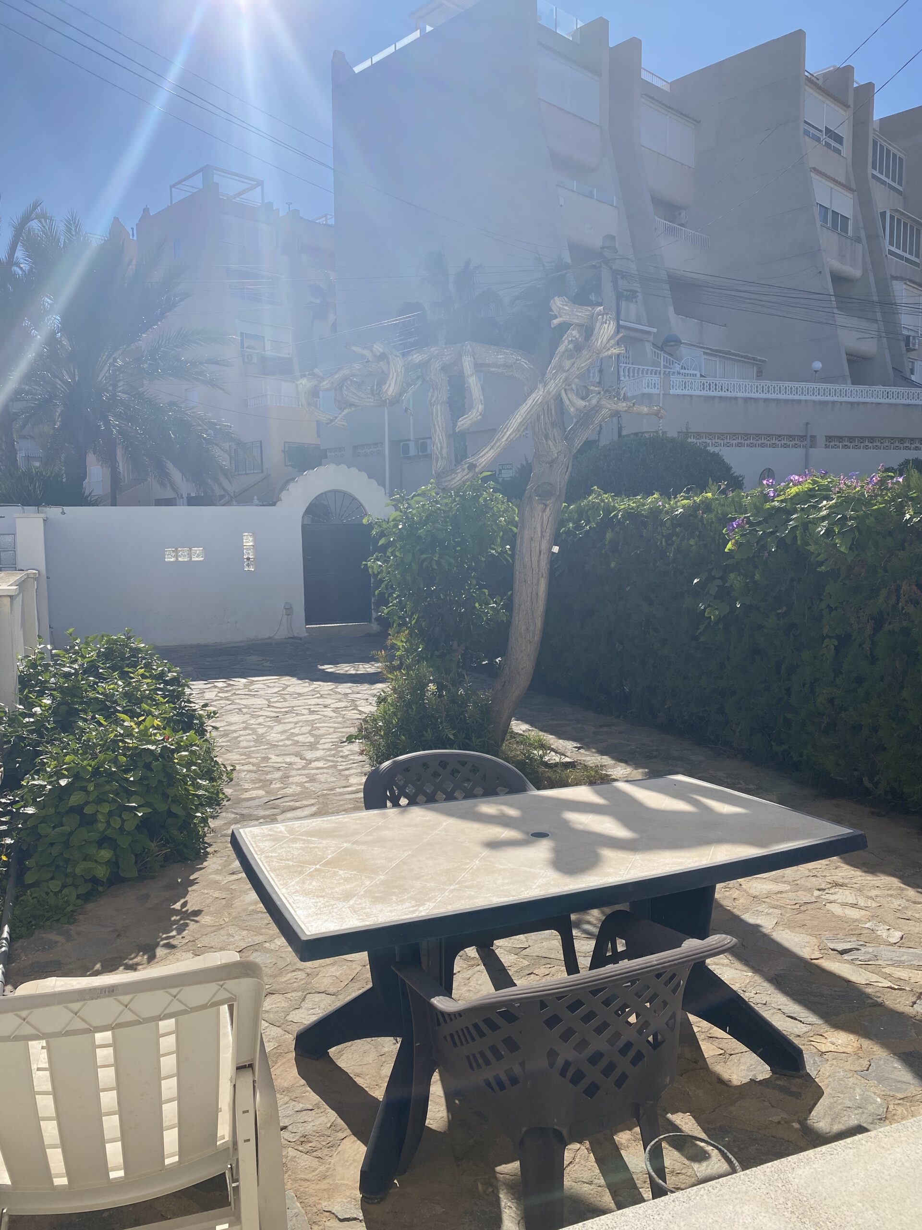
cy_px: 615
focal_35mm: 26
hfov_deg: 53.1
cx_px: 461
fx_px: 923
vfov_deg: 67.3
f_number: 1.8
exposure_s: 1/5495
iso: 32
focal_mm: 4.25
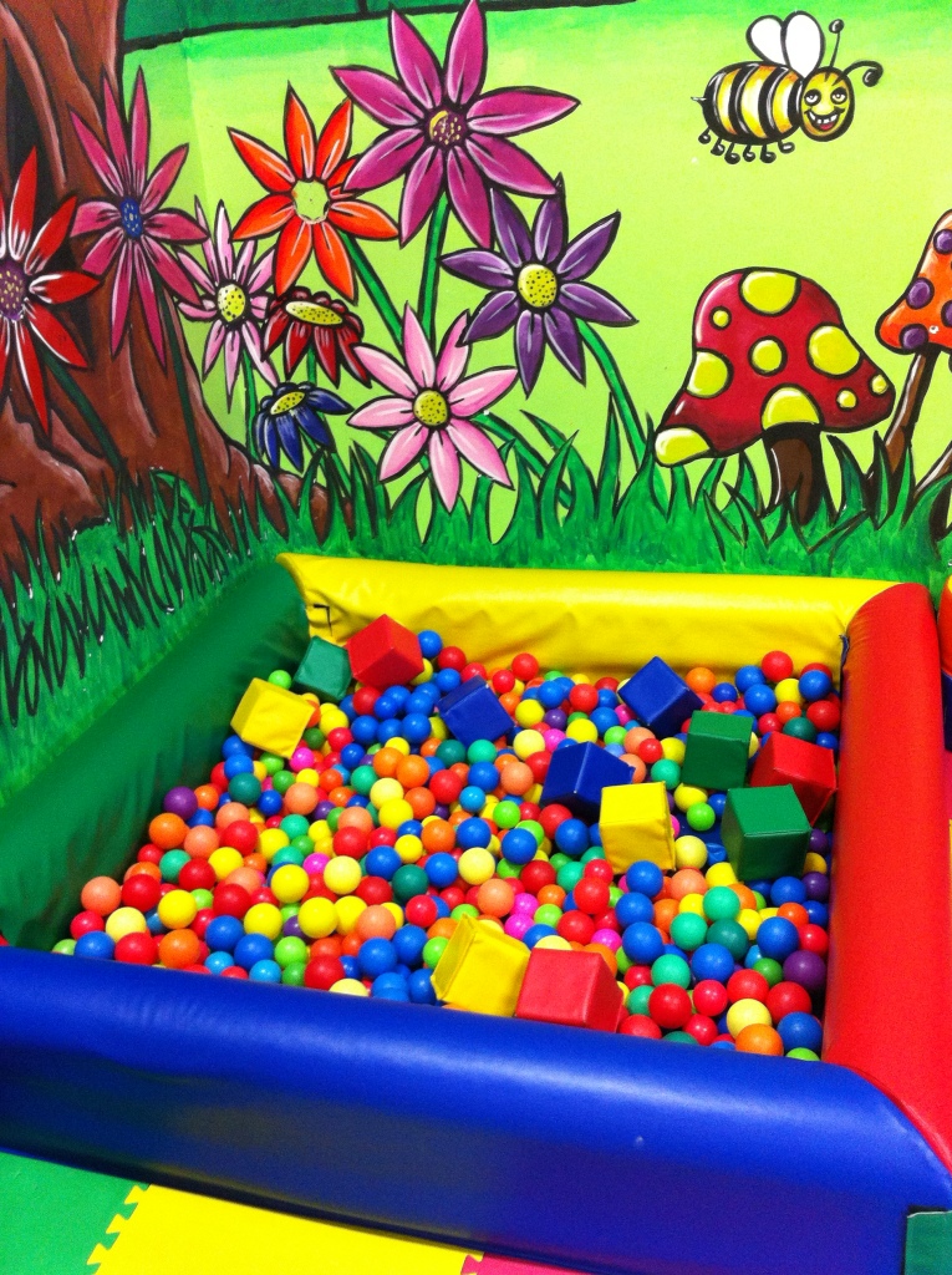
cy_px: 638
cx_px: 476
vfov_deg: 52.7
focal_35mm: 35
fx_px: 1287
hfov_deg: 40.6
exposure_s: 1/17
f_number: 2.8
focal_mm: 3.85
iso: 250
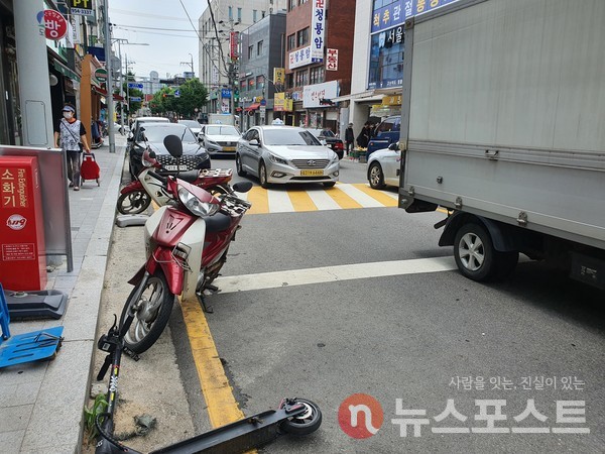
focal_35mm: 26
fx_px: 454
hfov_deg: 67.3
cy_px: 227
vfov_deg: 53.1
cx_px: 302
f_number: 2.4
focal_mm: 4.3
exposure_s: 1/858
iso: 50
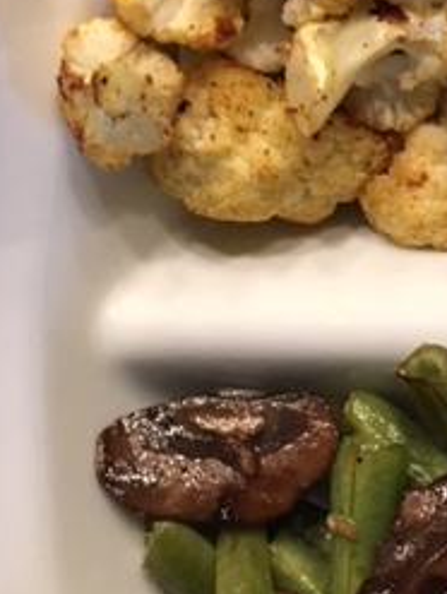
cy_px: 233
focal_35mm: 75
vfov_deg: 25.9
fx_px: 1288
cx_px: 548
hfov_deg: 18.6
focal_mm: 4.15
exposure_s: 1/24
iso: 200
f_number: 2.2
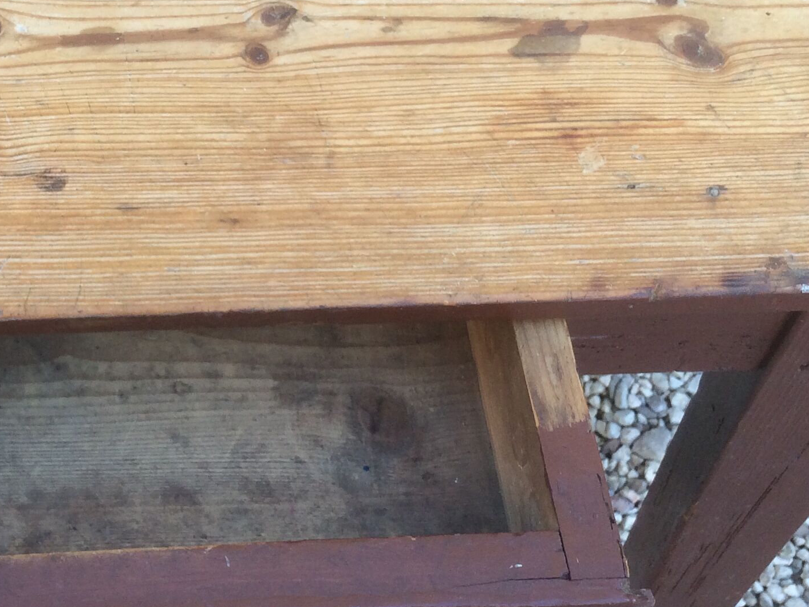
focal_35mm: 67
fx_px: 1566
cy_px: 79
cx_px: 141
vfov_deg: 21.5
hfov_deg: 28.2
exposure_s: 1/100
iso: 50
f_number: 2.2
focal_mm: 4.15
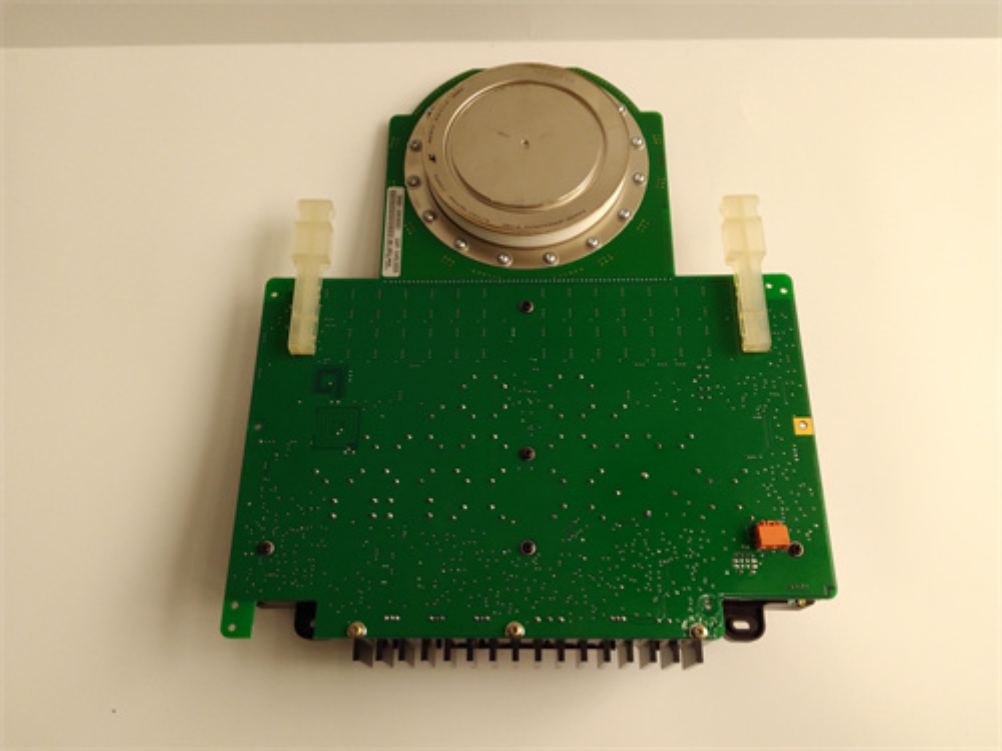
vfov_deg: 51.4
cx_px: 501
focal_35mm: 27
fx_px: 782
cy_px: 376
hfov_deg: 65.3
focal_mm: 3.79
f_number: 2
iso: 143
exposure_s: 1/50
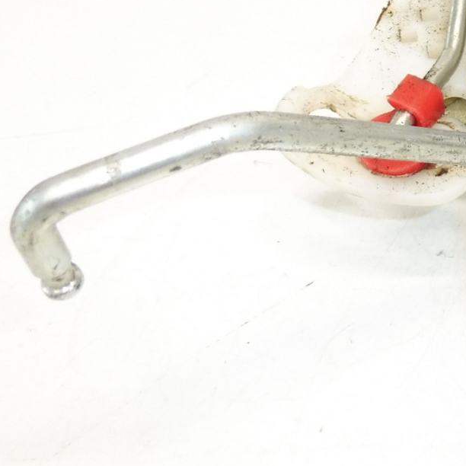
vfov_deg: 23.6
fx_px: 1081
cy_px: 31
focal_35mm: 71
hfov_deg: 21.7
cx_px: 620
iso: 200
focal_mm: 4.3
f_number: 3.5
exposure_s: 1/80
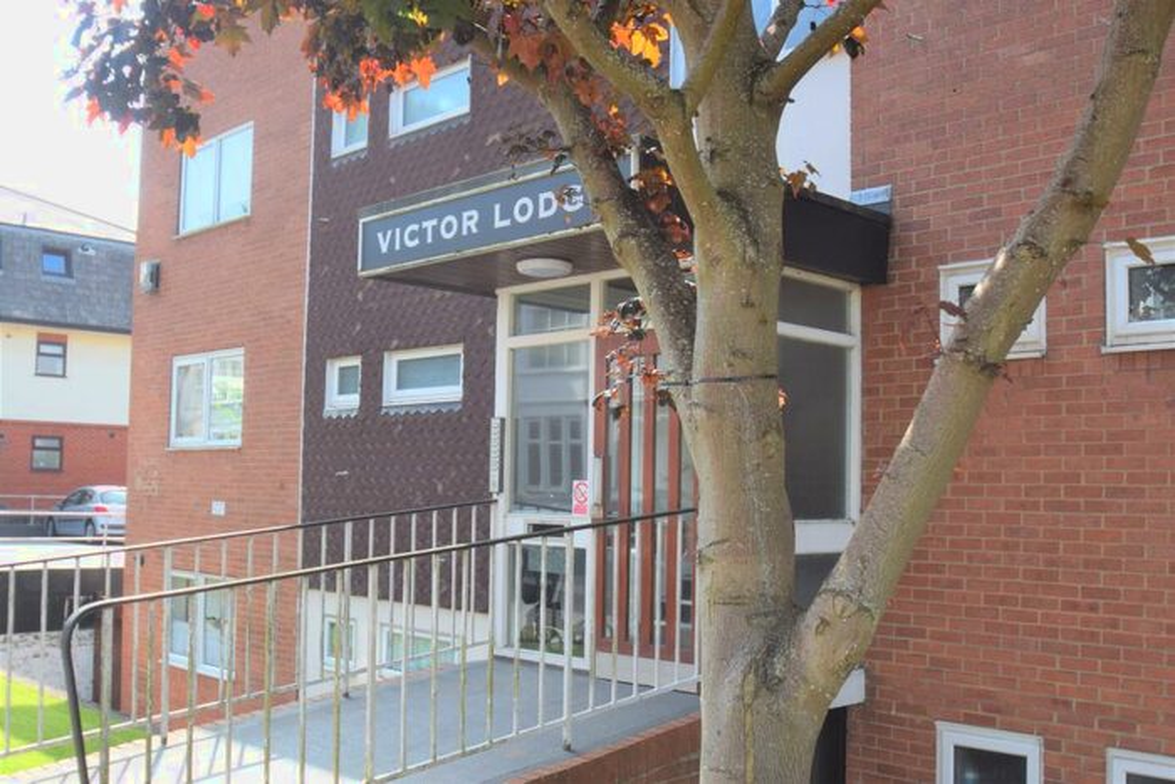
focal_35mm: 36
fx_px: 1175
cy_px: 392
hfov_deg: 53.1
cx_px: 588
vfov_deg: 36.9
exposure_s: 1/250
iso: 320
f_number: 8
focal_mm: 24
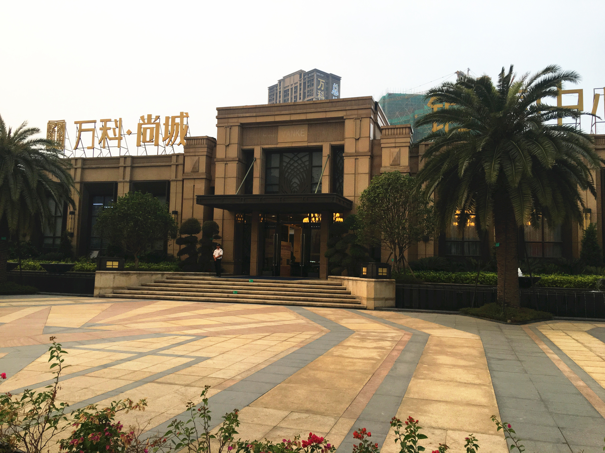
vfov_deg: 48.2
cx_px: 302
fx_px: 507
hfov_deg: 61.7
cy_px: 226
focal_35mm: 29
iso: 32
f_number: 2.2
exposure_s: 1/100
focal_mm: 4.15
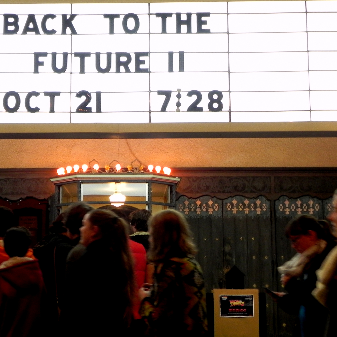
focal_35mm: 62
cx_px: 131
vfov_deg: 27.7
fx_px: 683
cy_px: 169
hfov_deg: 27.6
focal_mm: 9.2
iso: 244
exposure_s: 1/30
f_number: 3.5
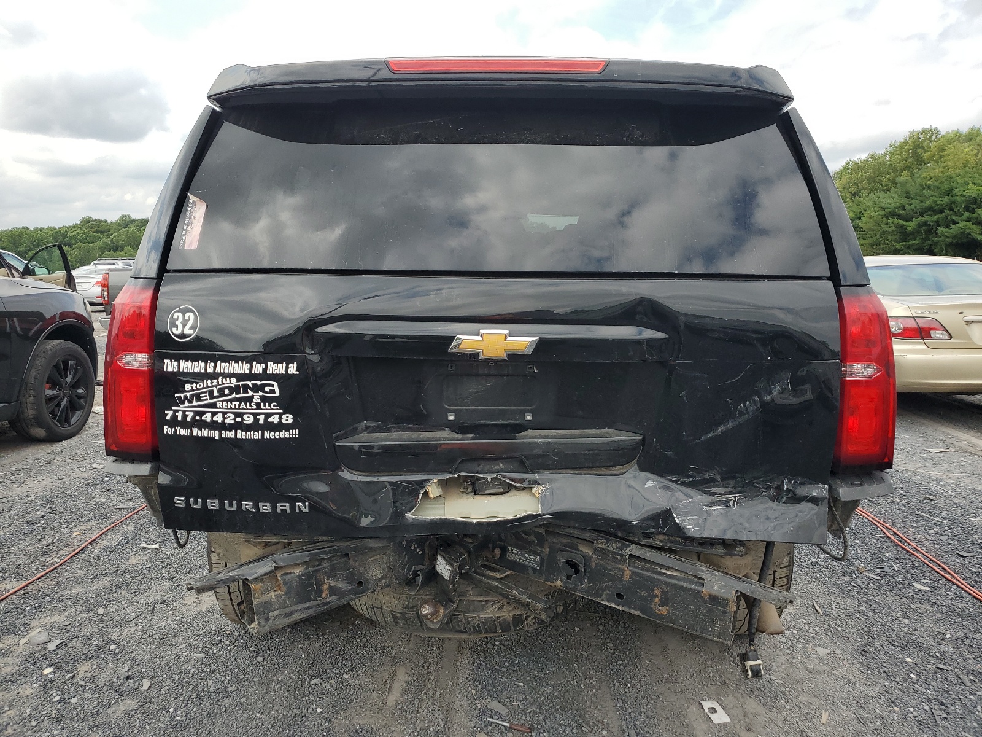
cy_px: 368
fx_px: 738
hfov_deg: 67.3
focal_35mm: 26
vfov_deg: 53.1
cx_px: 491
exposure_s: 1/1429
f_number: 1.5
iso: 50
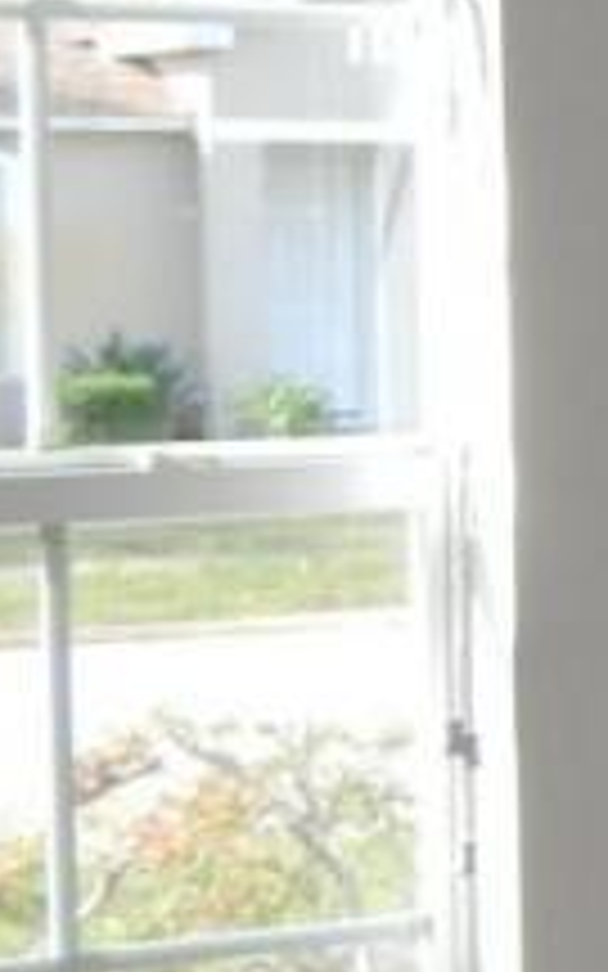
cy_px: 407
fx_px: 4003
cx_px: 1783
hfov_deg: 7.6
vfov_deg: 13.8
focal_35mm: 151
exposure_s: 1/125
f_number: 3.9
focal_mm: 5.5
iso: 125
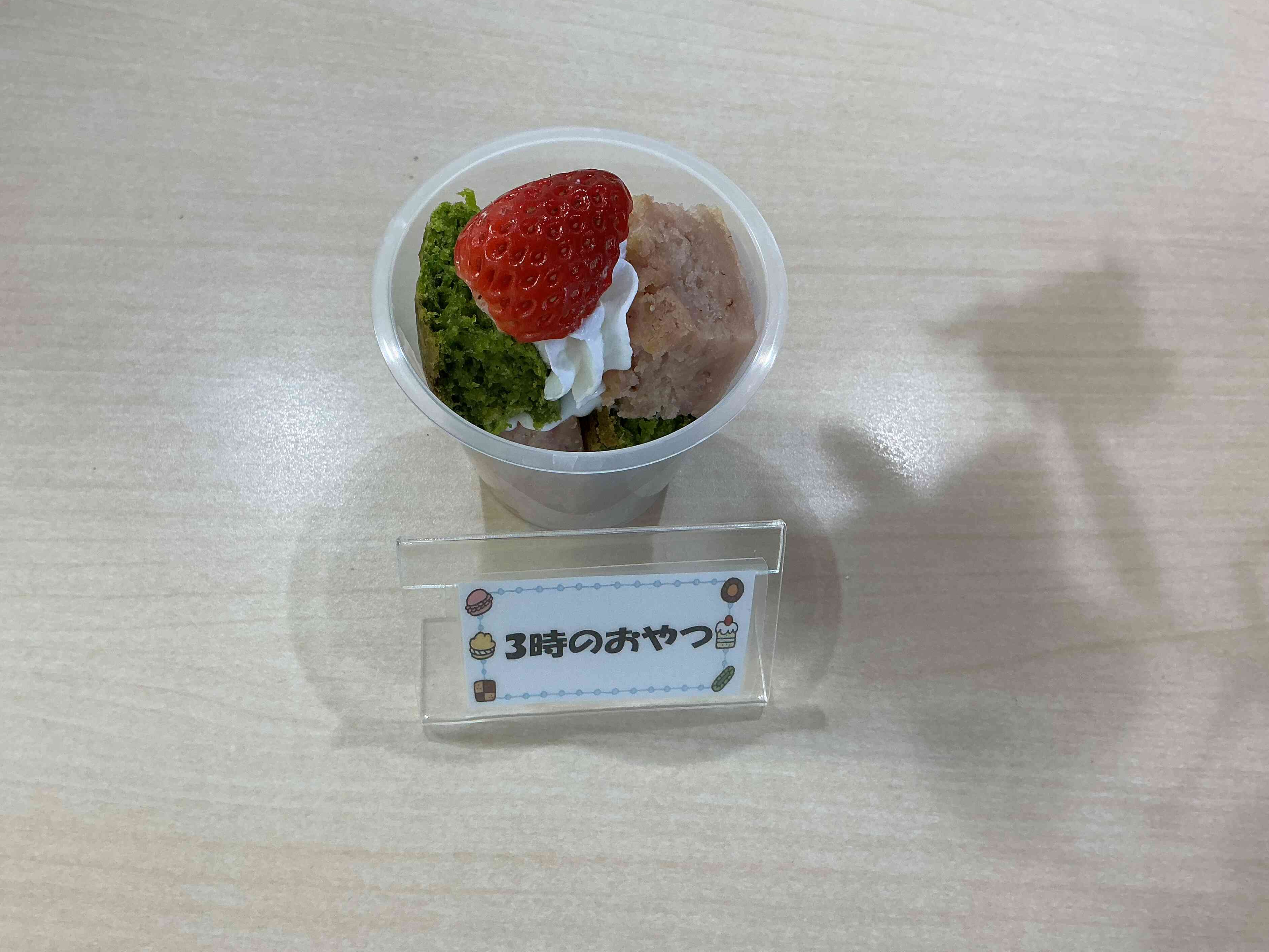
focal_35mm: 31
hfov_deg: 58.3
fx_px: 1136
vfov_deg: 45.4
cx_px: 601
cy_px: 478
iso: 50
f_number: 1.8
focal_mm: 3
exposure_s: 1/60
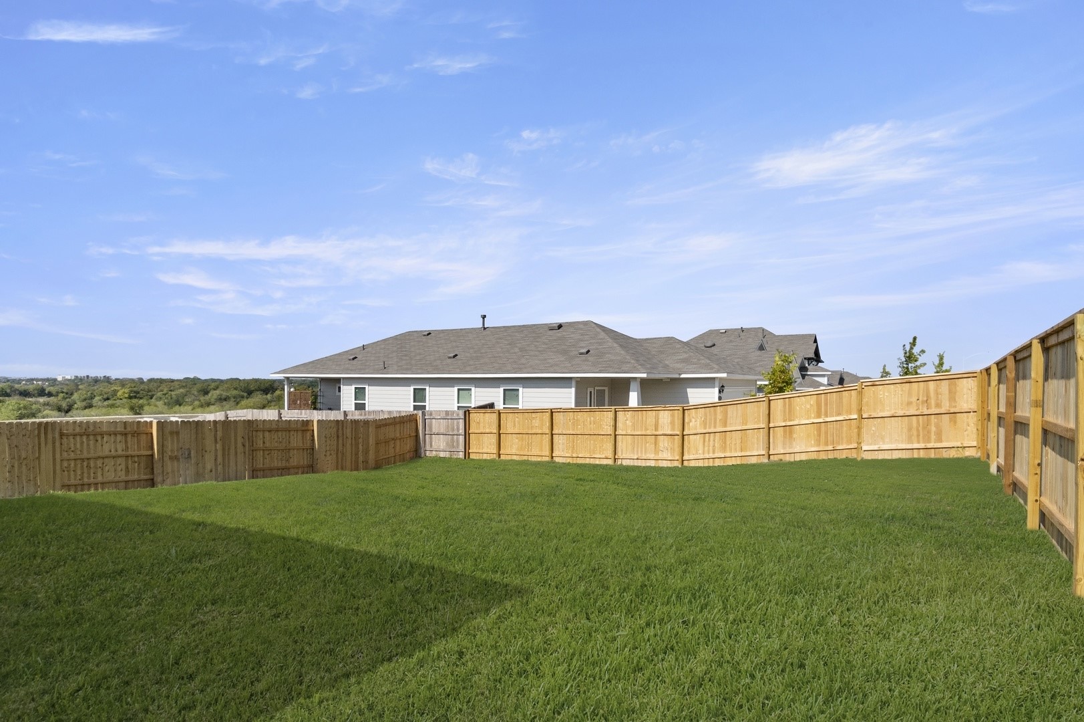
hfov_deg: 53.2
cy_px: 361
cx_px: 542
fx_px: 1083
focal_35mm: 36
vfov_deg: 36.8
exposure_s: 1/1600
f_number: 8
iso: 400
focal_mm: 24
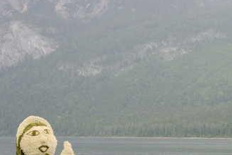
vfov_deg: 11.7
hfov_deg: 17.2
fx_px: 754
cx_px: 213
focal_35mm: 117
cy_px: 83
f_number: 18
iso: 1000
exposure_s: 1/100
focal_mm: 48
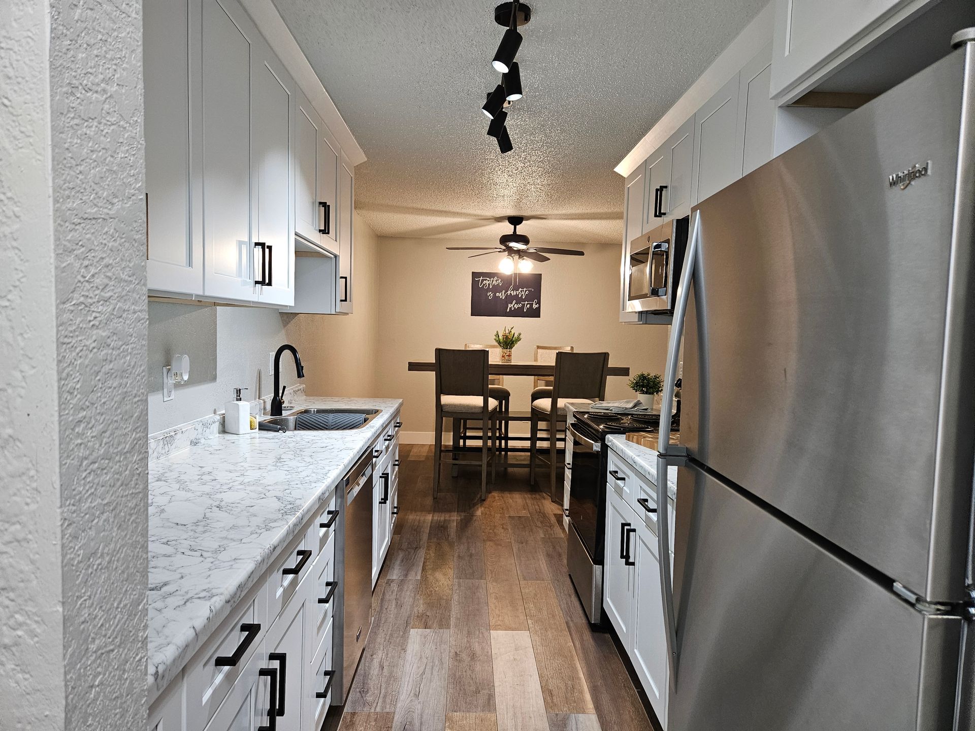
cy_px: 366
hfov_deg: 73.9
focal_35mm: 23
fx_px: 648
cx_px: 488
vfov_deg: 58.9
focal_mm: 5.4
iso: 320
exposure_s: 1/120
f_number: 1.8
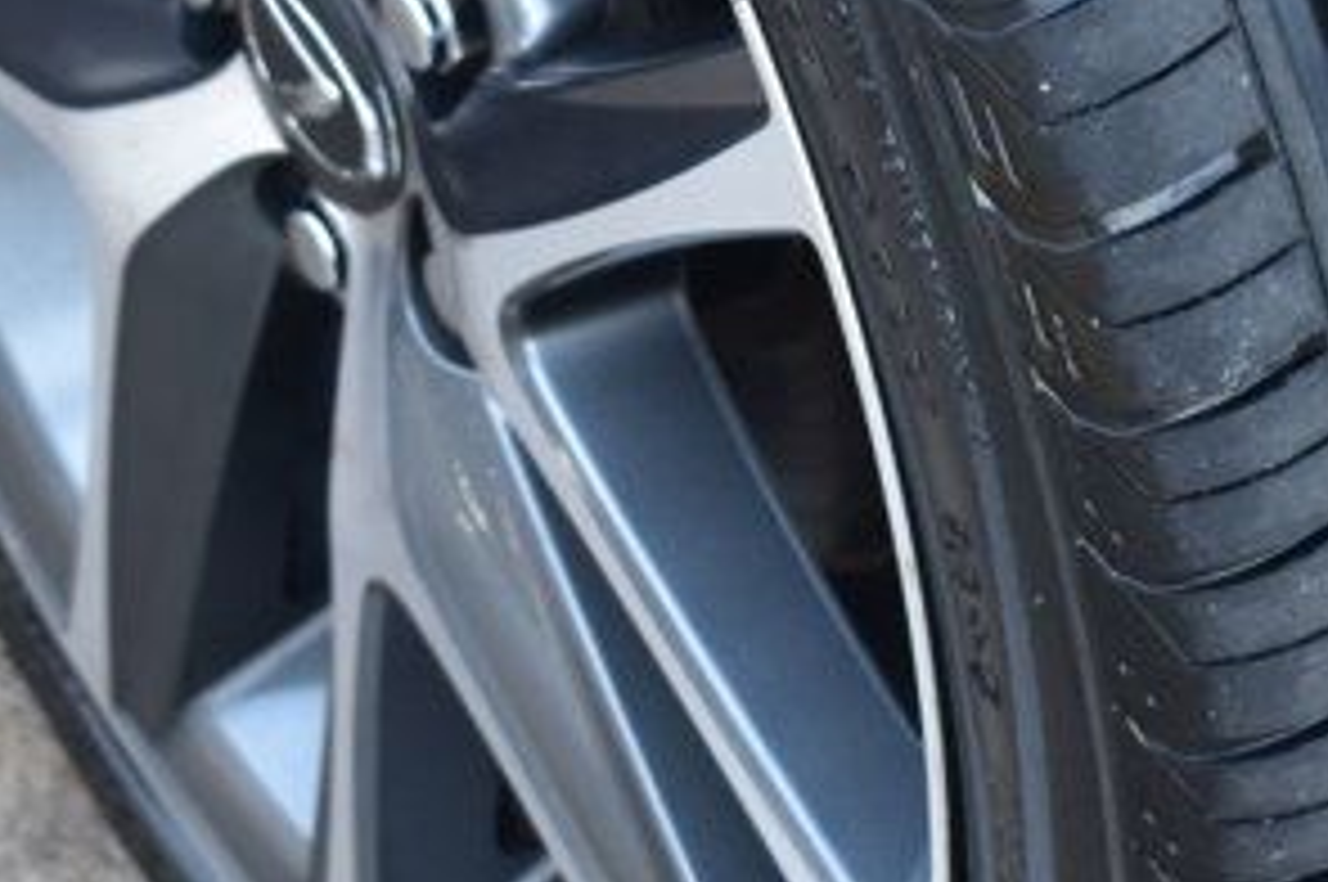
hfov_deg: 9.4
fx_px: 8070
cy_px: 266
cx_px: 1004
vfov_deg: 6.3
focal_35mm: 219
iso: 400
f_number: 7.1
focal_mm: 42
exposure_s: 1/30
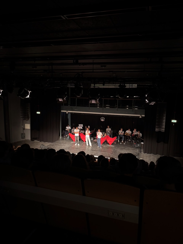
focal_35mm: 26
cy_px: 122
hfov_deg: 53.1
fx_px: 183
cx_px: 92
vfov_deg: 67.3
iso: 640
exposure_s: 1/25
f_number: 1.6
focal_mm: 5.96
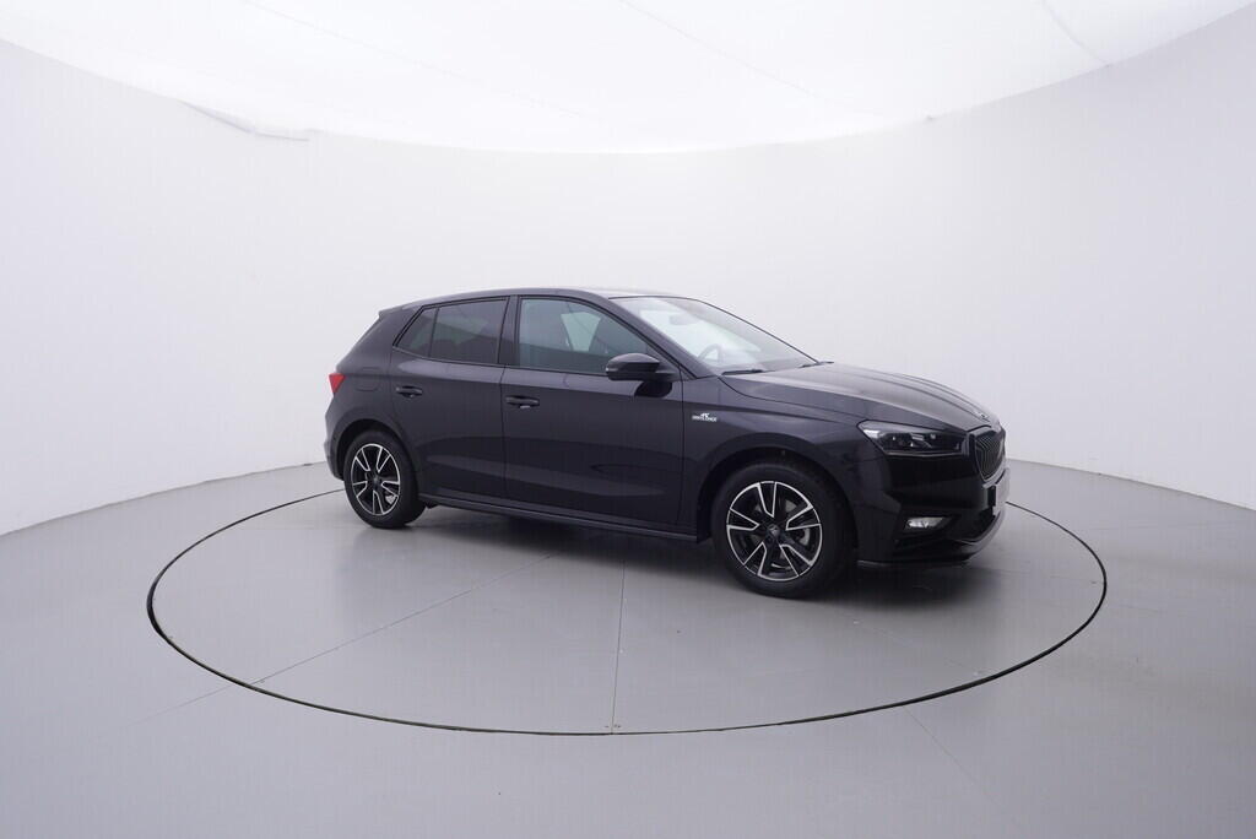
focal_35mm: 22
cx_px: 628
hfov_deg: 77.3
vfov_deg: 56.2
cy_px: 420
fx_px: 785
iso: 200
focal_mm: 15
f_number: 5
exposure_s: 1/80
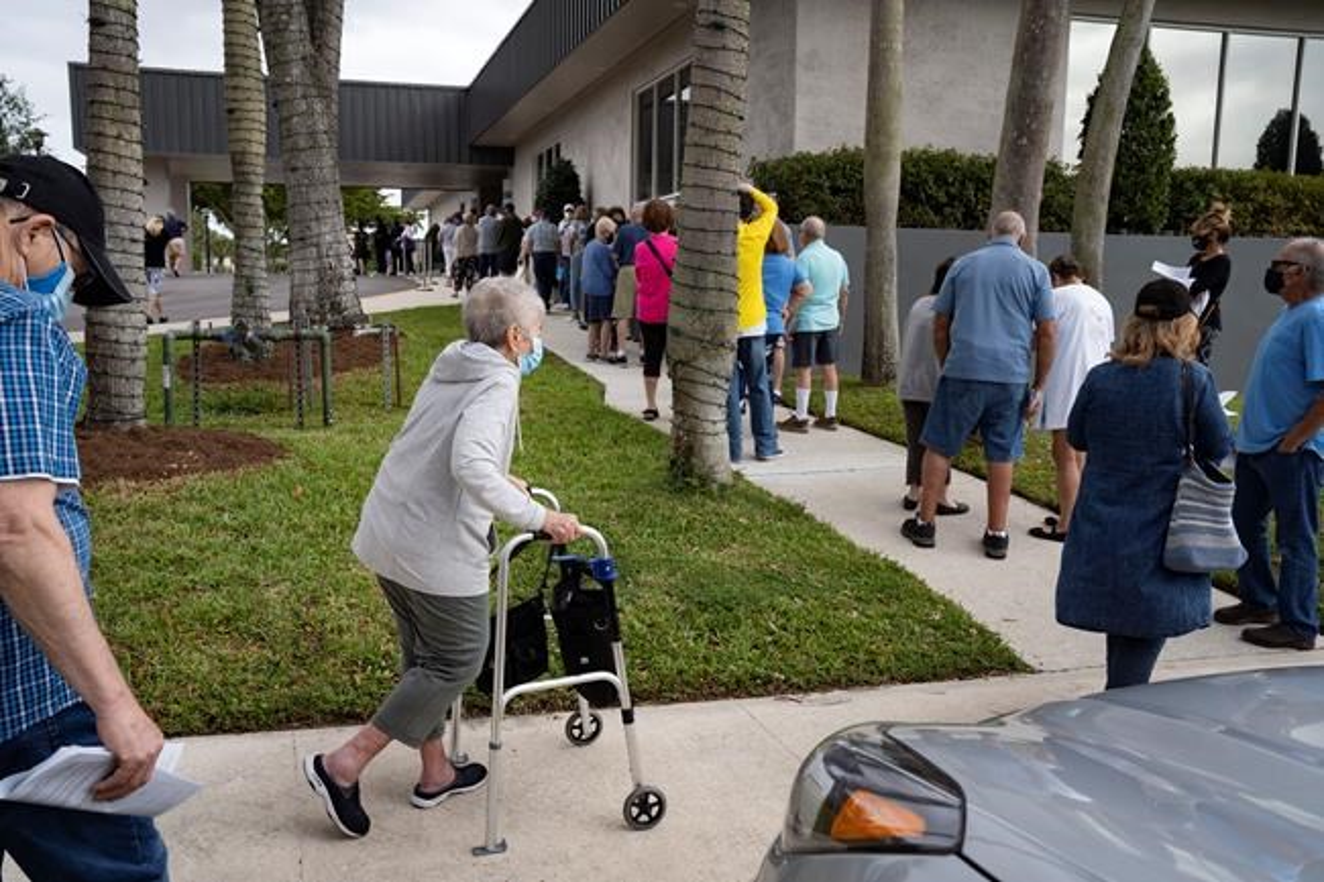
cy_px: 441
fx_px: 1140
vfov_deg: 42.3
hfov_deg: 60.3
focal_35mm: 31
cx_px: 662
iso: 800
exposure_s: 1/640
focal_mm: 31
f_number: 7.1
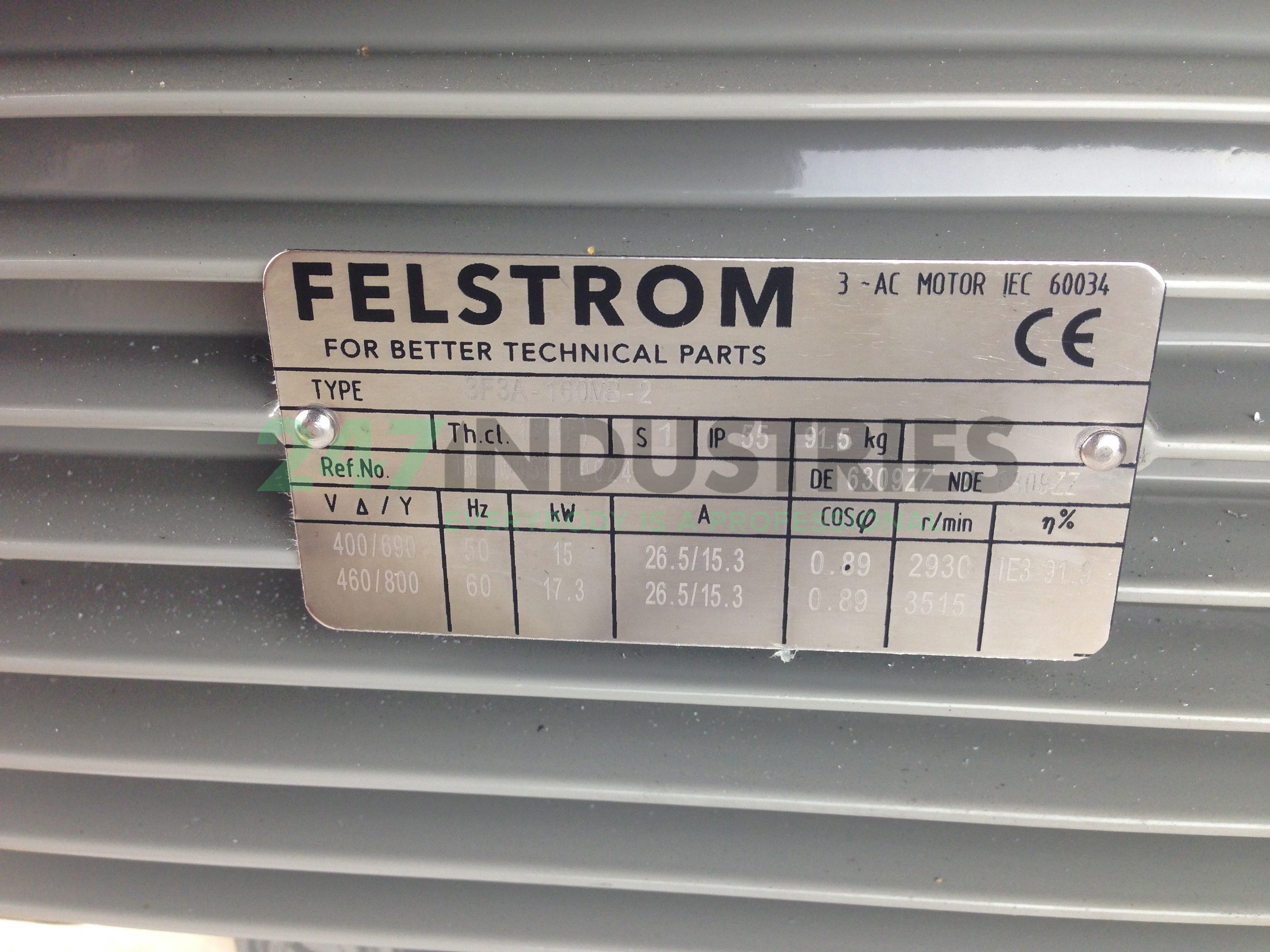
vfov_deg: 42.9
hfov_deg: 55.4
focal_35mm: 33
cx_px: 635
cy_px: 476
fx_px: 1211
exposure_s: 1/120
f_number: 2.4
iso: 80
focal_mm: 4.12
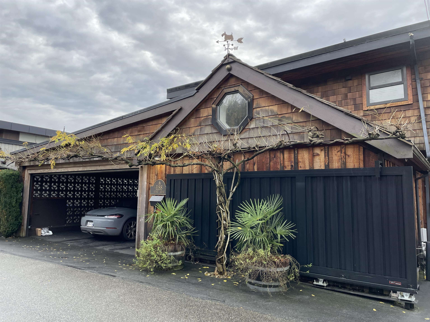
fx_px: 323
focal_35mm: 26
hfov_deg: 67.3
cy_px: 161
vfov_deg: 53.1
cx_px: 215
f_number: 1.6
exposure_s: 1/305
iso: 32
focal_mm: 4.2
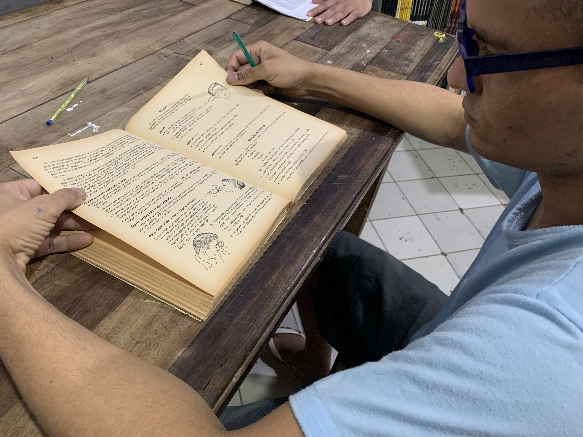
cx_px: 292
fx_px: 438
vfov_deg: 53.1
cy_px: 218
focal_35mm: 26
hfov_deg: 67.3
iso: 250
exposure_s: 1/40
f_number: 1.8
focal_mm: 4.25
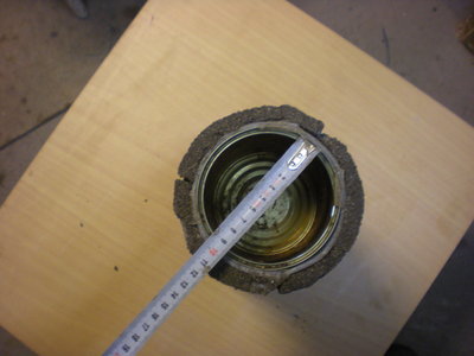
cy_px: 178
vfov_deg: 37.7
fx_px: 520
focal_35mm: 38
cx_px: 237
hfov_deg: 49.0
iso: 200
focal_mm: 6.3
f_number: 3.1
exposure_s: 1/30
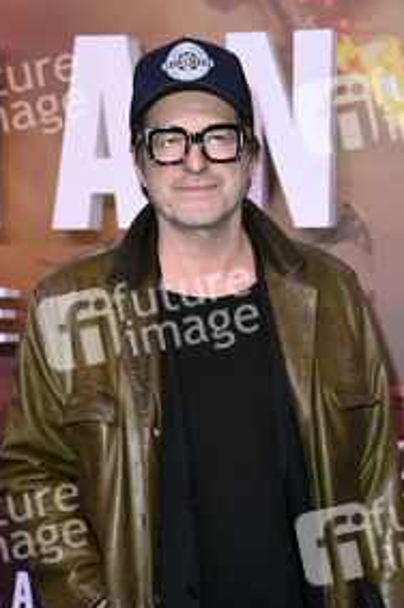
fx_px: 1957
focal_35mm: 116
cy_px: 428
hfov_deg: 11.8
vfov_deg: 17.6
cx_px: 211
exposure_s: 1/200
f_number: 5.6
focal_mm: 82
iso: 400
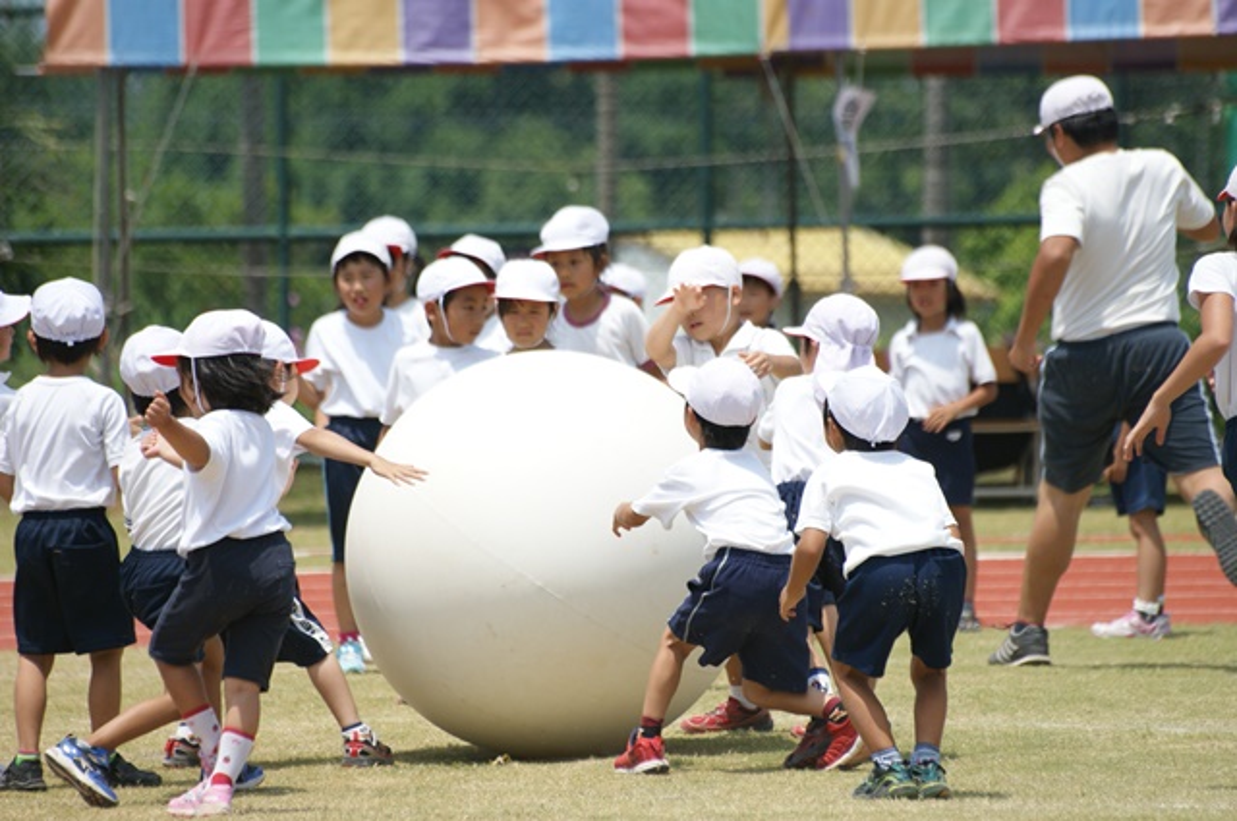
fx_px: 14413
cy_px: 410
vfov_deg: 3.3
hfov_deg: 4.9
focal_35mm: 420
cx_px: 618
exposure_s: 1/500
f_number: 5.6
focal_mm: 280
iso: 100
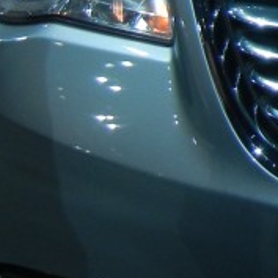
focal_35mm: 153
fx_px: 1390
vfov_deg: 10.7
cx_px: 724
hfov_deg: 9.7
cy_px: -215
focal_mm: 5.4
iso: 160
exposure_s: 1/120
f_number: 3.5
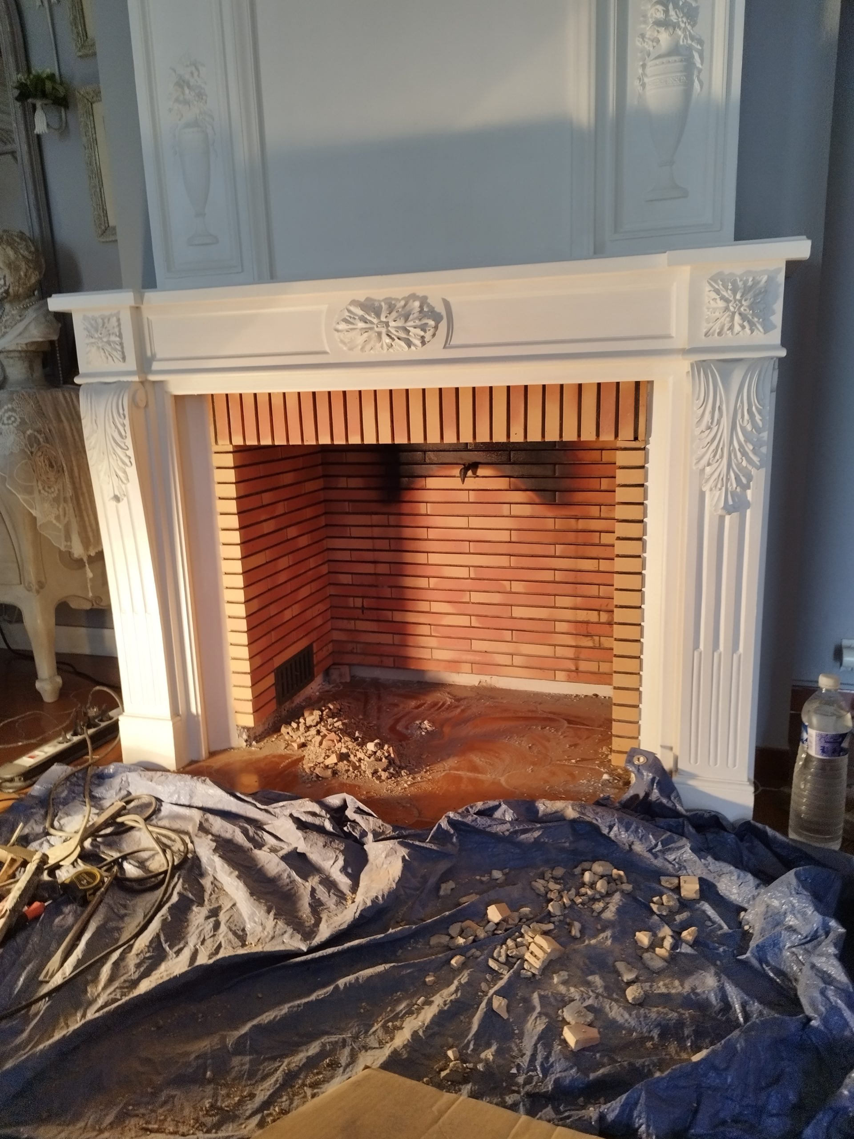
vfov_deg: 71.6
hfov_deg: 56.8
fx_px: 789
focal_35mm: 24
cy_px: 570
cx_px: 427
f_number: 1.89
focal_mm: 5.89
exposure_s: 1/50
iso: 150
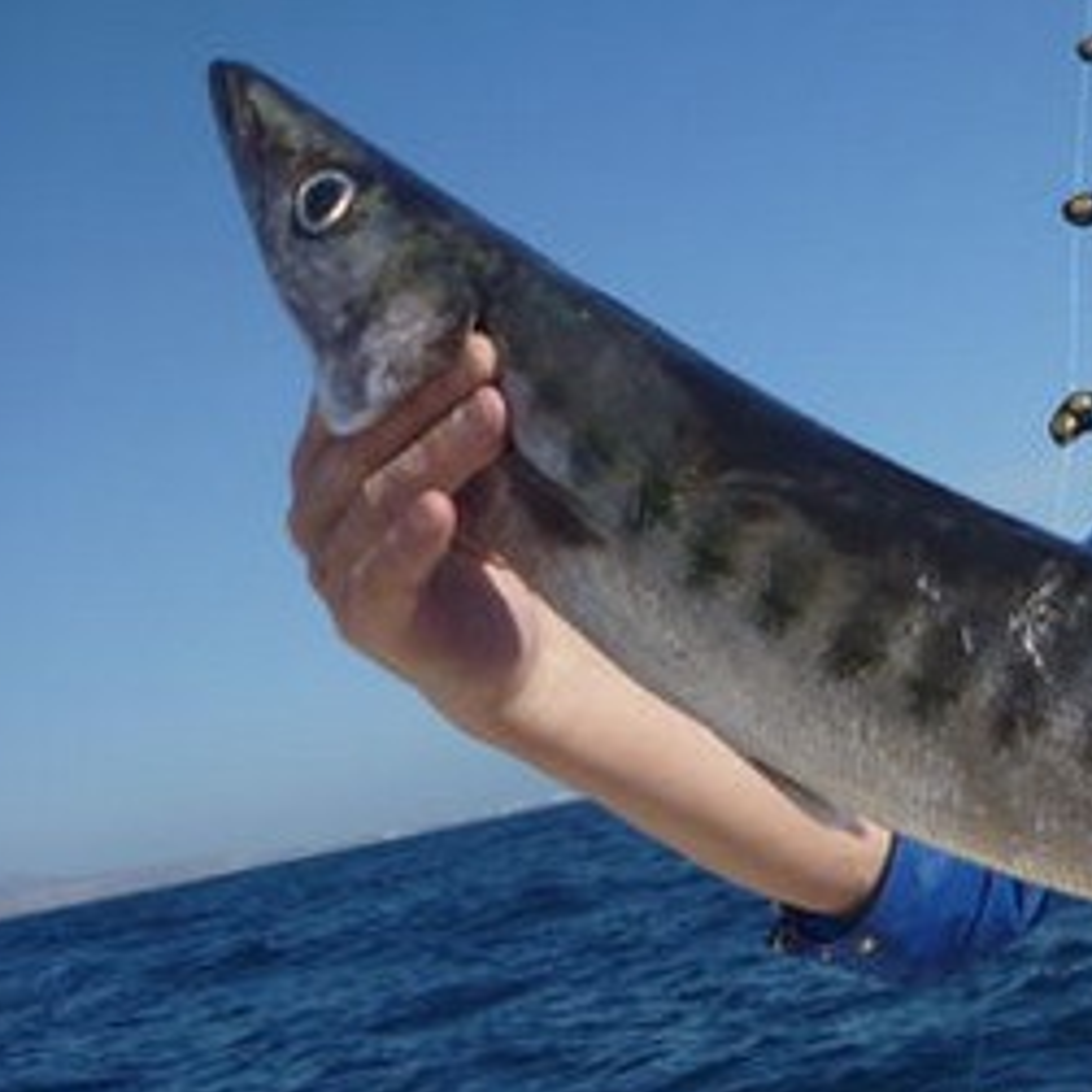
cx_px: 1301
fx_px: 2213
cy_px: 396
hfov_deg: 25.1
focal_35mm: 62
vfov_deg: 27.6
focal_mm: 4.9
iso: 100
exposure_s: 1/1300
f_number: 3.3
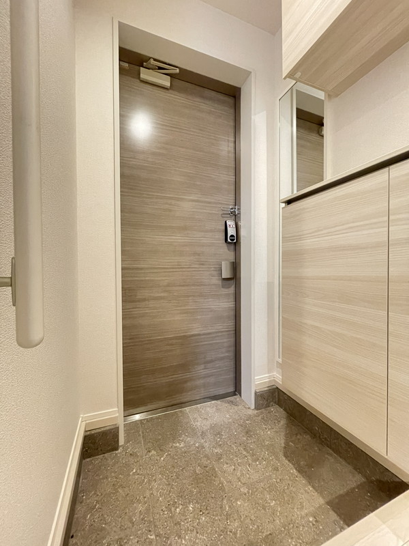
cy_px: 273
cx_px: 204
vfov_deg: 102.1
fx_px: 221
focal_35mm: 14
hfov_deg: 85.7
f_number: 2.4
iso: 1000
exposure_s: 1/33
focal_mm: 1.55
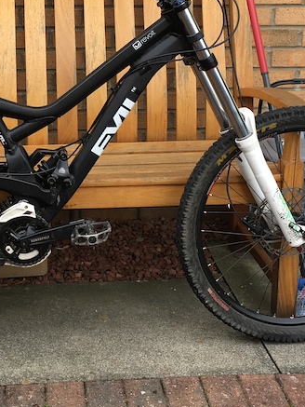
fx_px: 798
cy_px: 136
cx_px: 60
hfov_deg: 21.4
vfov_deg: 28.4
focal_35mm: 68
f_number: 2.2
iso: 25
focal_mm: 4.15
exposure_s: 1/186
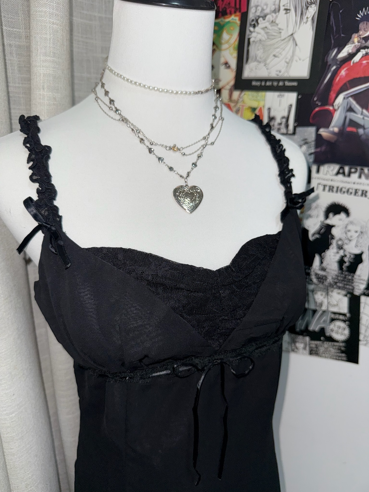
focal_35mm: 24
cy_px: 246
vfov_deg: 71.6
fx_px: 341
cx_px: 184
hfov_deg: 56.8
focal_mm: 6.76
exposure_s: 1/70
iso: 50
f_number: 1.78
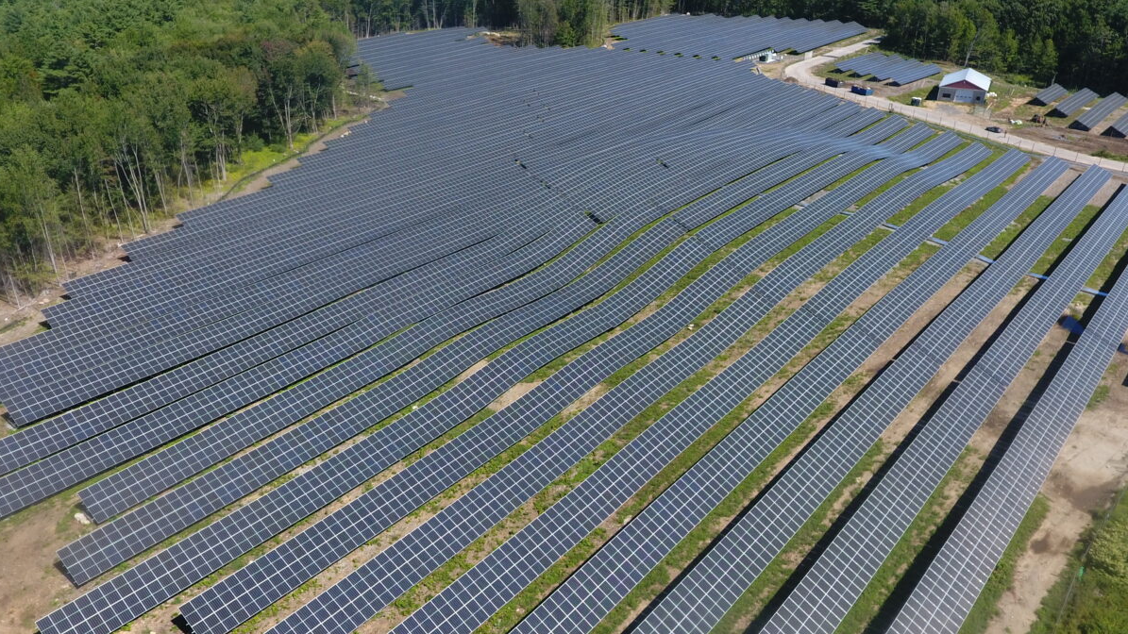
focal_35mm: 28
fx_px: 837
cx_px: 539
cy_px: 317
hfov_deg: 67.9
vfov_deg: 41.5
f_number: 2.8
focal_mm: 3.61
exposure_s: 1/639
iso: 100
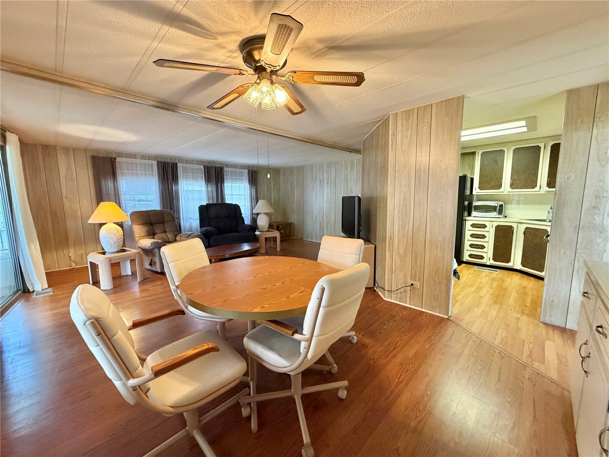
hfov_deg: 102.1
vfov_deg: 85.7
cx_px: 304
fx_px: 246
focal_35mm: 14
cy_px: 228
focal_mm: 2.22
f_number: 2.2
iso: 400
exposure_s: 1/60
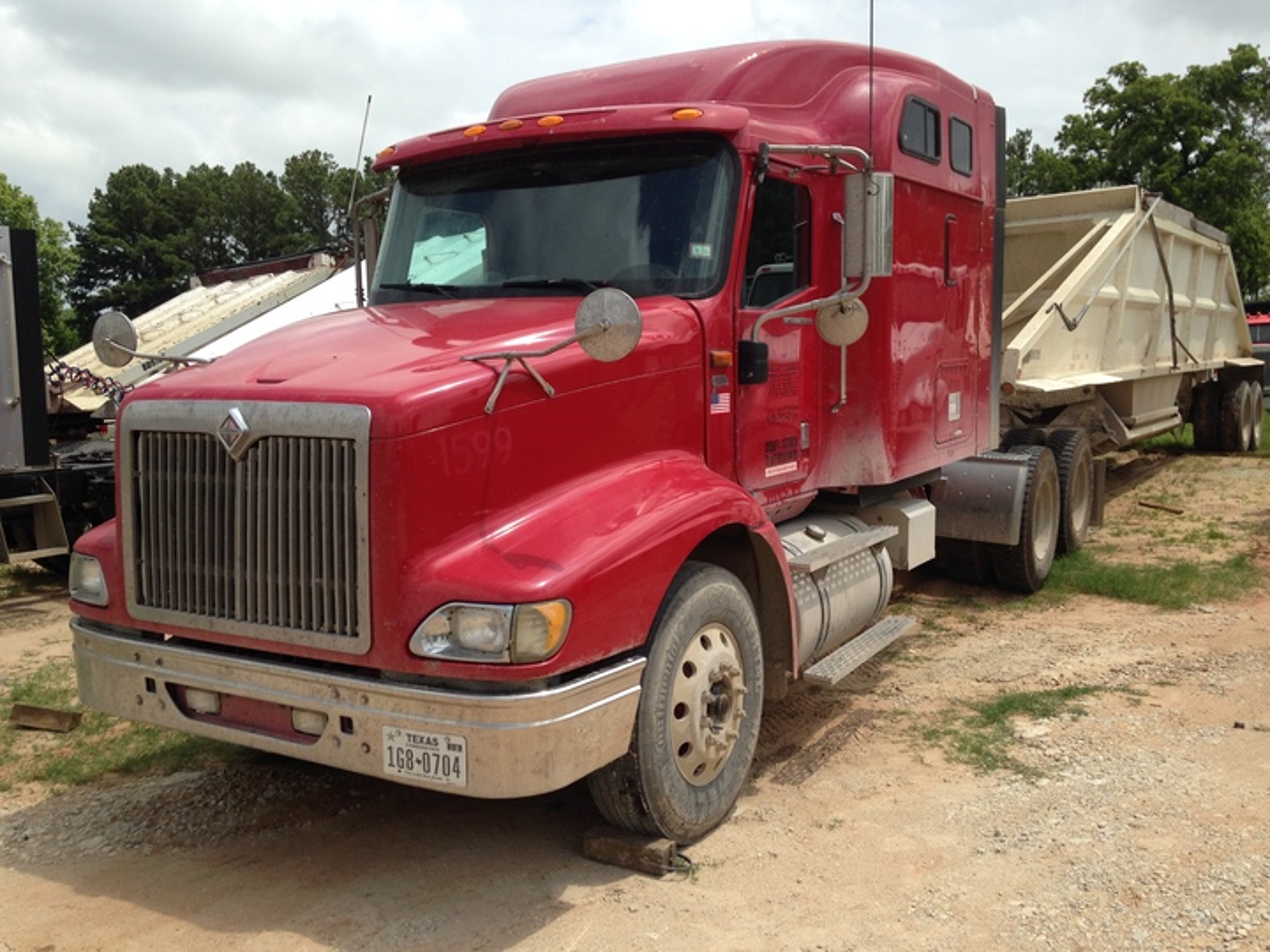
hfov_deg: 55.4
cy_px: 476
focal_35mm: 33
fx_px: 1211
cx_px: 635
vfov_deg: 42.9
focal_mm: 4.12
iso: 50
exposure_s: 1/1695
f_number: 2.4
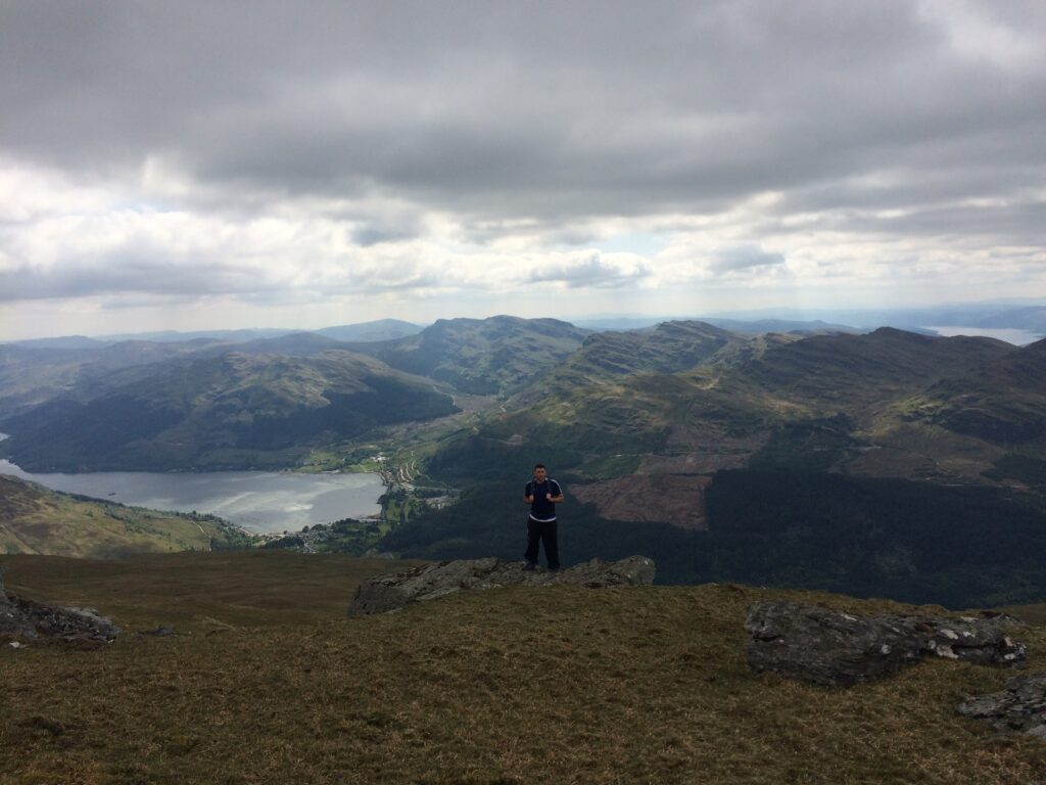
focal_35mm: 29
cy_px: 392
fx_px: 876
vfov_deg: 48.2
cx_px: 523
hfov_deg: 61.7
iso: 32
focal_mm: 4.15
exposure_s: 1/3425
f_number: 2.2
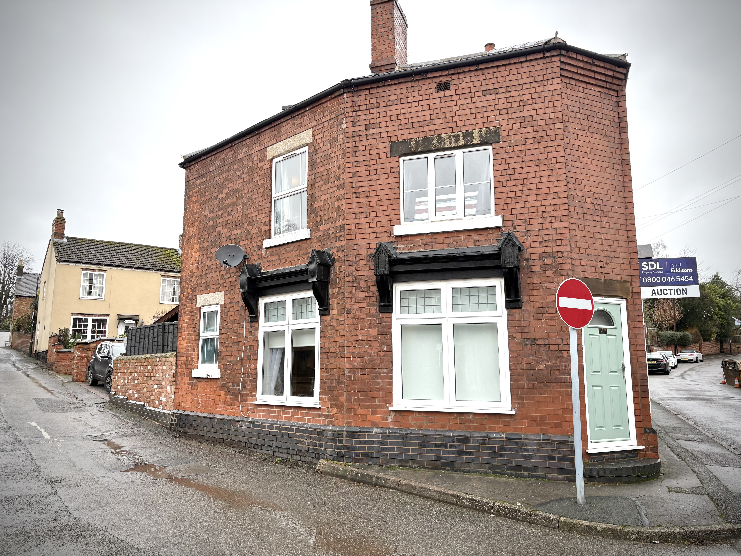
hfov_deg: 67.3
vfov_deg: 53.1
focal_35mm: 26
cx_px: 370
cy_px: 278
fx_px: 557
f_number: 1.6
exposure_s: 1/158
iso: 50
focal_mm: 5.96
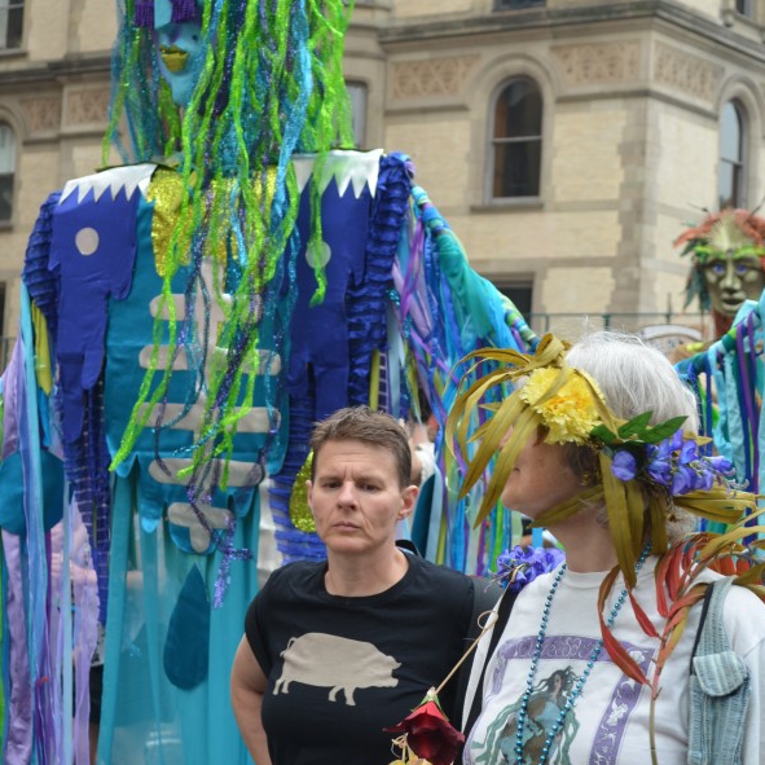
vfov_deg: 22.1
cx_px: 384
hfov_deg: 22.2
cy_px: 265
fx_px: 1950
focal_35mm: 78
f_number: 5.6
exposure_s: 1/125
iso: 200
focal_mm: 40
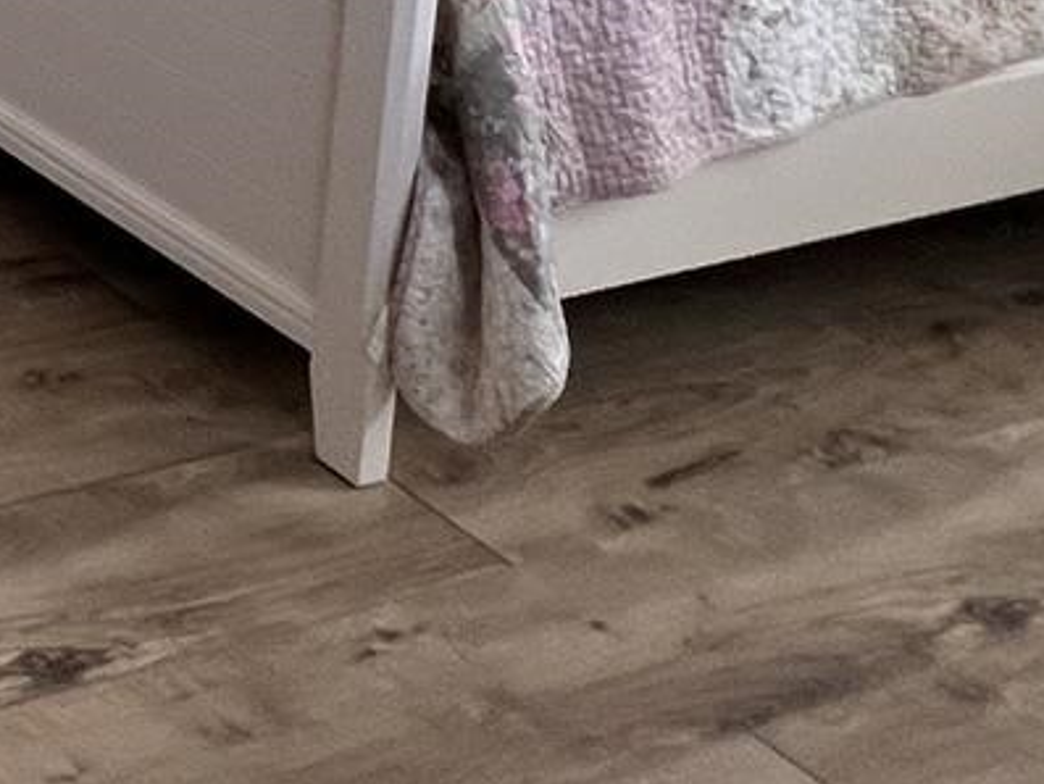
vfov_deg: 17.9
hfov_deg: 20.6
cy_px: -600
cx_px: -823
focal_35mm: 67
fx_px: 2021
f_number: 1.8
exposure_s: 1/120
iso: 125
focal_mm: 1.57
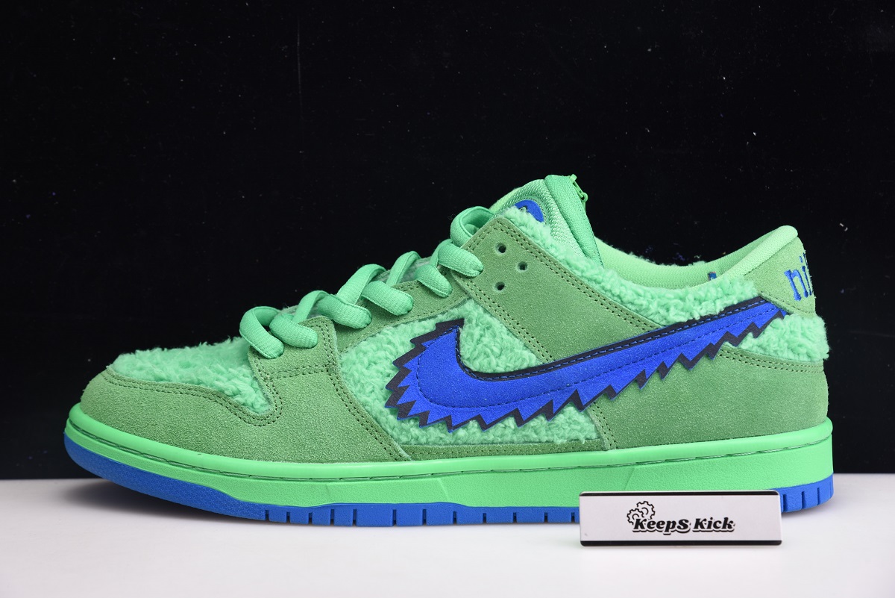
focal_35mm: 105
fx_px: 2611
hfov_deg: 19.4
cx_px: 448
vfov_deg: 13.1
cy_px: 299
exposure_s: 1/125
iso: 100
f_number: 10
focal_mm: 105
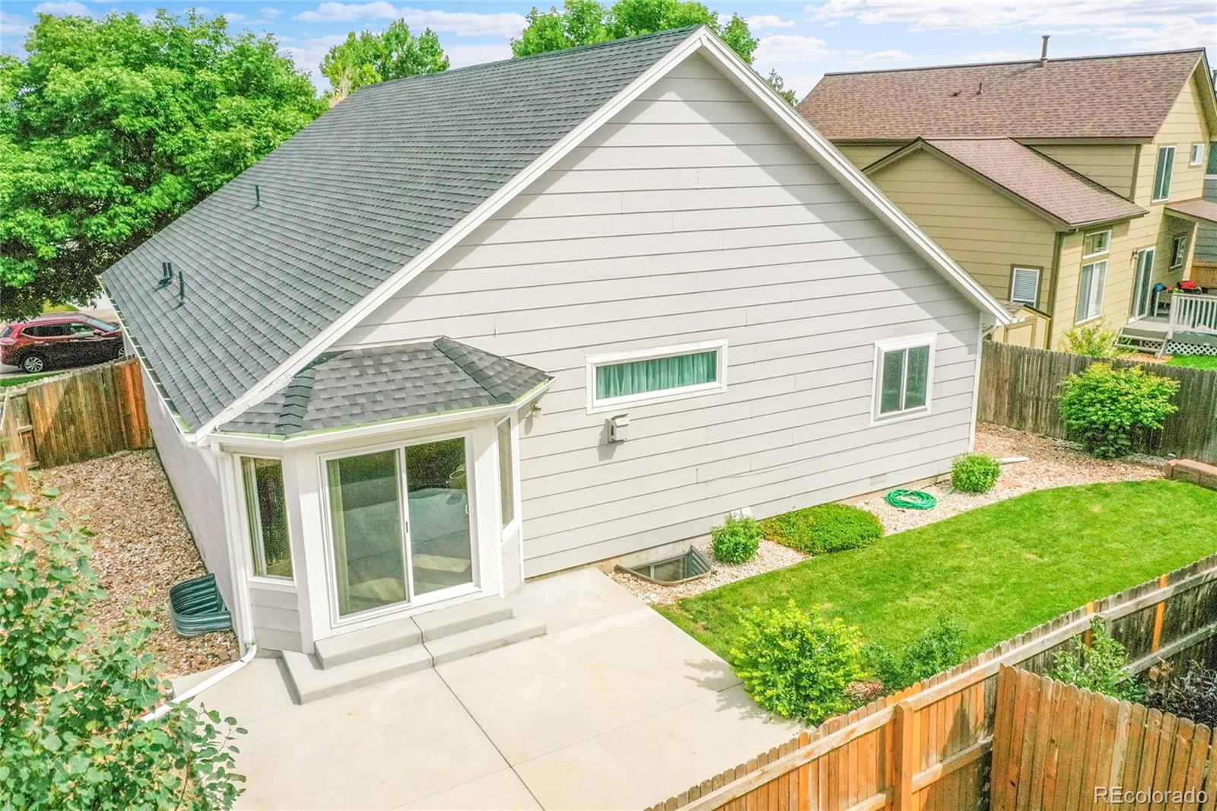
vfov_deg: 46.4
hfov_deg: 65.5
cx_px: 608
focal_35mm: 28
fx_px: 946
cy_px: 406
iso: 800
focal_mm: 10.26
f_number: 9
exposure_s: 1/2000
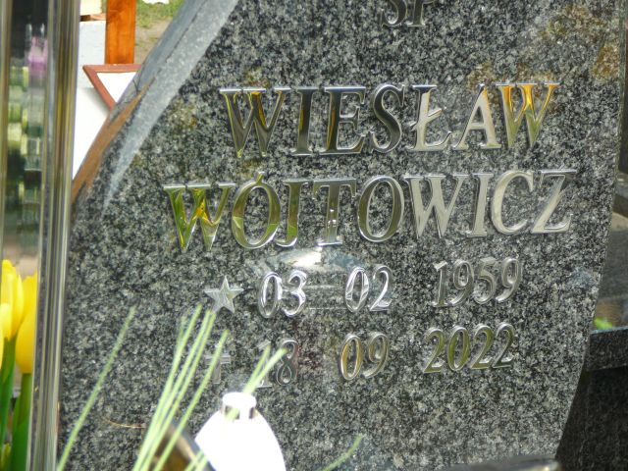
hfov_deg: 18.7
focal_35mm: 105
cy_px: 236
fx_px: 1905
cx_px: 314
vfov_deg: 14.1
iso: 80
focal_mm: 15.6
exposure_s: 1/160
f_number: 3.9
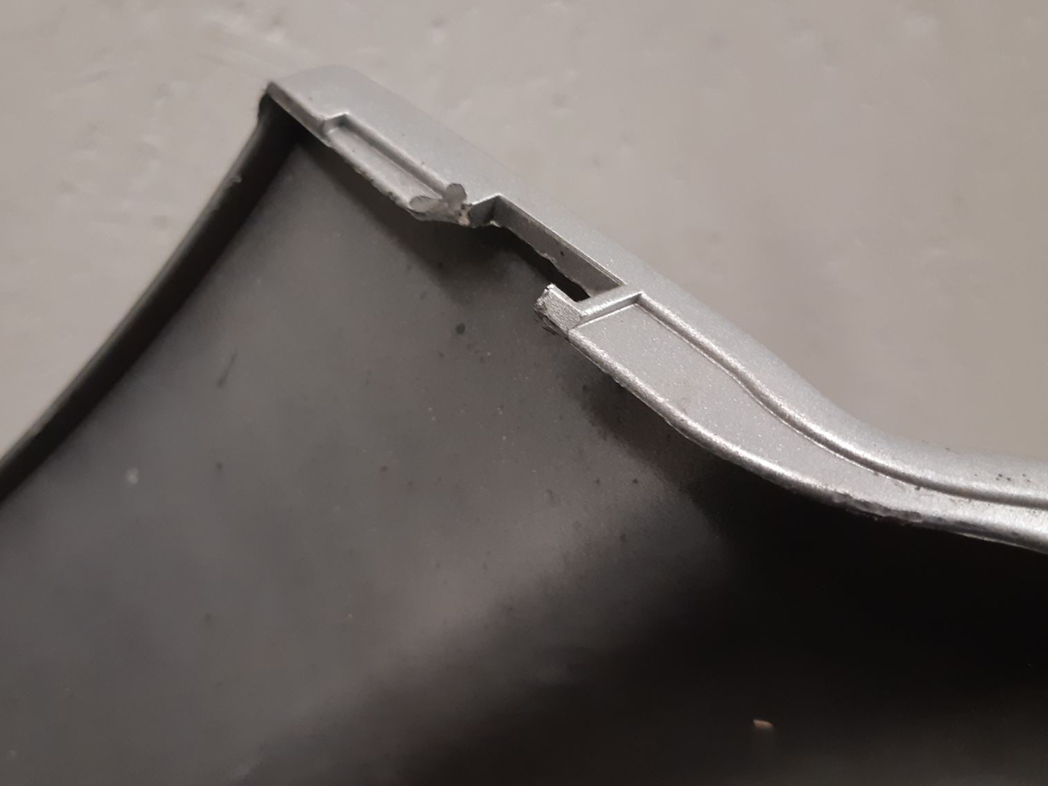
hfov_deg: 52.5
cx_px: 453
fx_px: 1060
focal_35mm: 35
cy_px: 316
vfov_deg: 40.5
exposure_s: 1/50
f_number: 1.7
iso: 160
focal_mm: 3.93
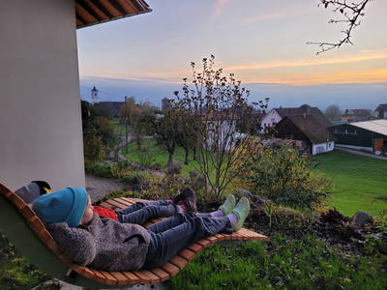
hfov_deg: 67.3
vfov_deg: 53.1
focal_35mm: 26
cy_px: 145
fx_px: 291
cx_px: 194
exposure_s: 1/100
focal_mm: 5.4
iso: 160
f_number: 1.8
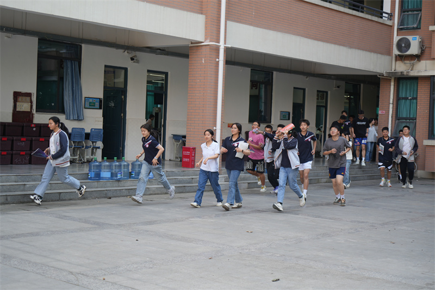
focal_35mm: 56
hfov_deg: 35.6
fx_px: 676
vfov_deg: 24.2
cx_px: 218
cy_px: 145
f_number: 4
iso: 160
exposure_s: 1/160
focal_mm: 56
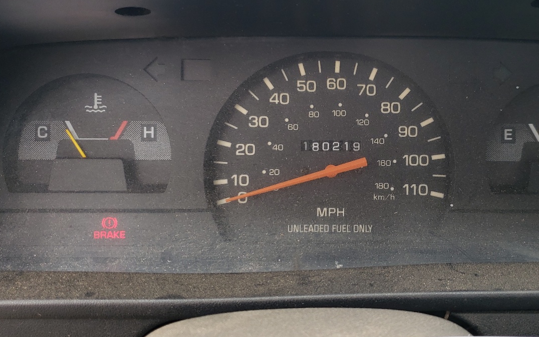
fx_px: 602
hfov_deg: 47.8
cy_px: 143
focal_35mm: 41
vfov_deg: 31.2
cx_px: 333
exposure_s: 1/145
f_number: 1.5
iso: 50
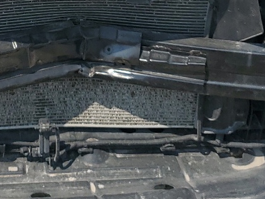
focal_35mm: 98
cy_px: -117
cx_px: 2
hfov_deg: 19.5
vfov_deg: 14.0
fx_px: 750
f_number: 1.5
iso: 50
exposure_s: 1/5000
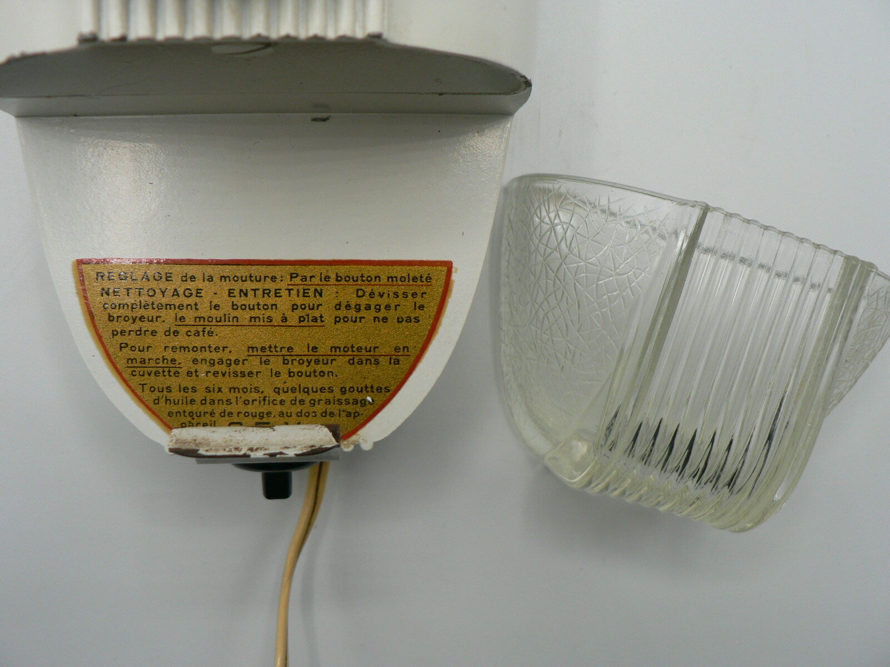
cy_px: 334
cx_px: 445
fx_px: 926
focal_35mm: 36
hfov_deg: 51.4
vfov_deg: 39.7
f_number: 2.8
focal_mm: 6
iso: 80
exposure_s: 1/100
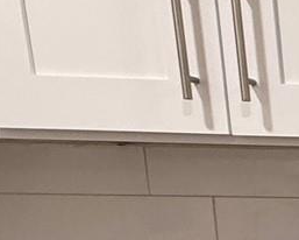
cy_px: 333
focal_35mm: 85
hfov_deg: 14.8
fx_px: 753
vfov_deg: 16.8
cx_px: 703
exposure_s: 1/120
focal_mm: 2.22
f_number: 2.2
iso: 250
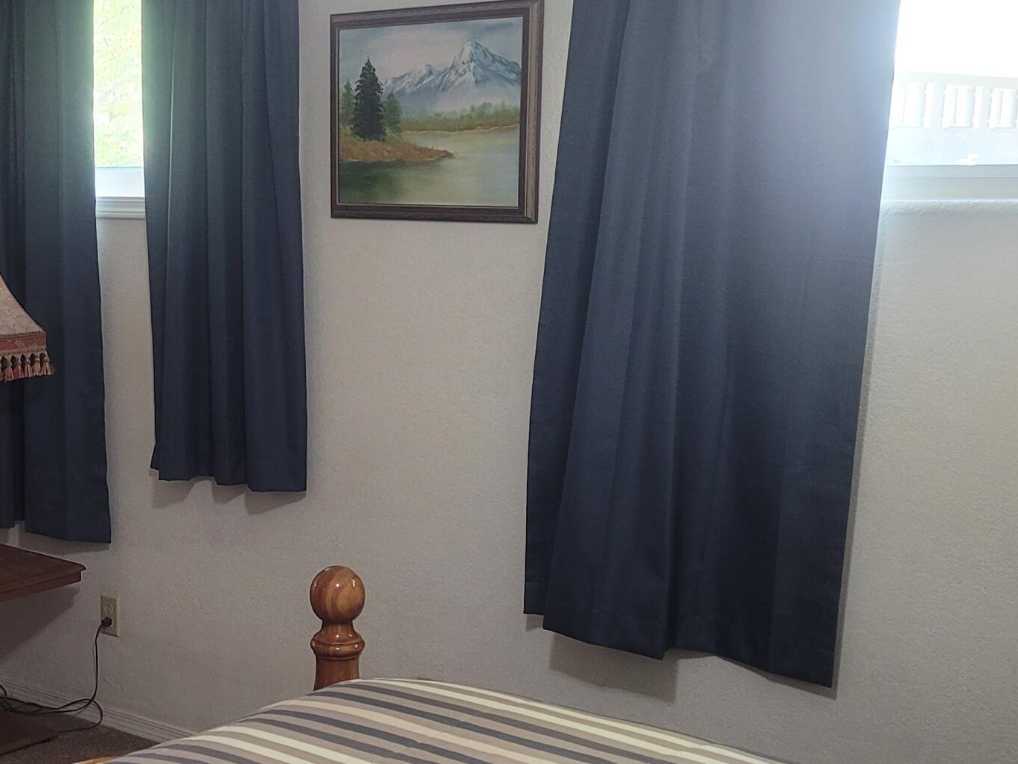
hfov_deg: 32.9
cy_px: 491
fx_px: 1676
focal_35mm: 57
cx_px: 213
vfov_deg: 25.6
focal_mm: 5.4
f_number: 1.8
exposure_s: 1/40
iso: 160
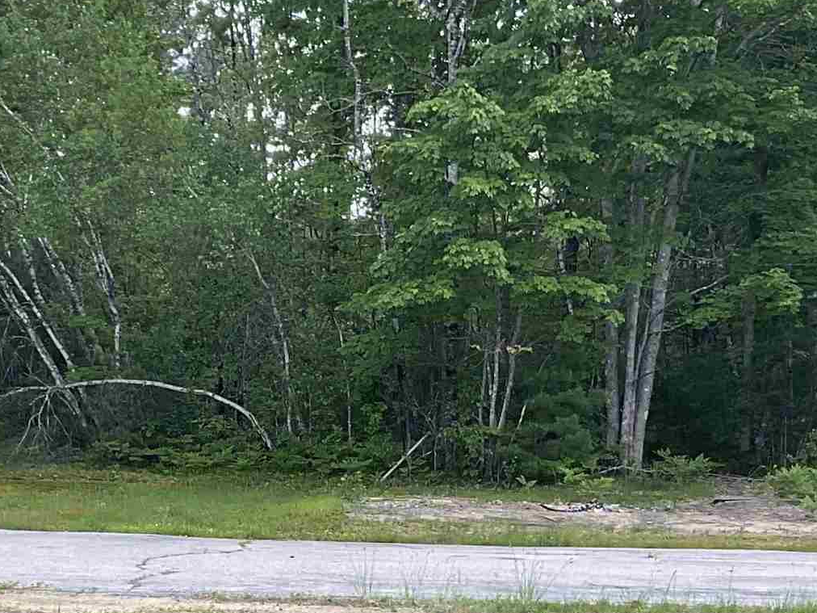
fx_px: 2077
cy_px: 638
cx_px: 186
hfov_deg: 22.0
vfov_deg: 16.4
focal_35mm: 88
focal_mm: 3
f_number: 1.8
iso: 16
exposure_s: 1/289
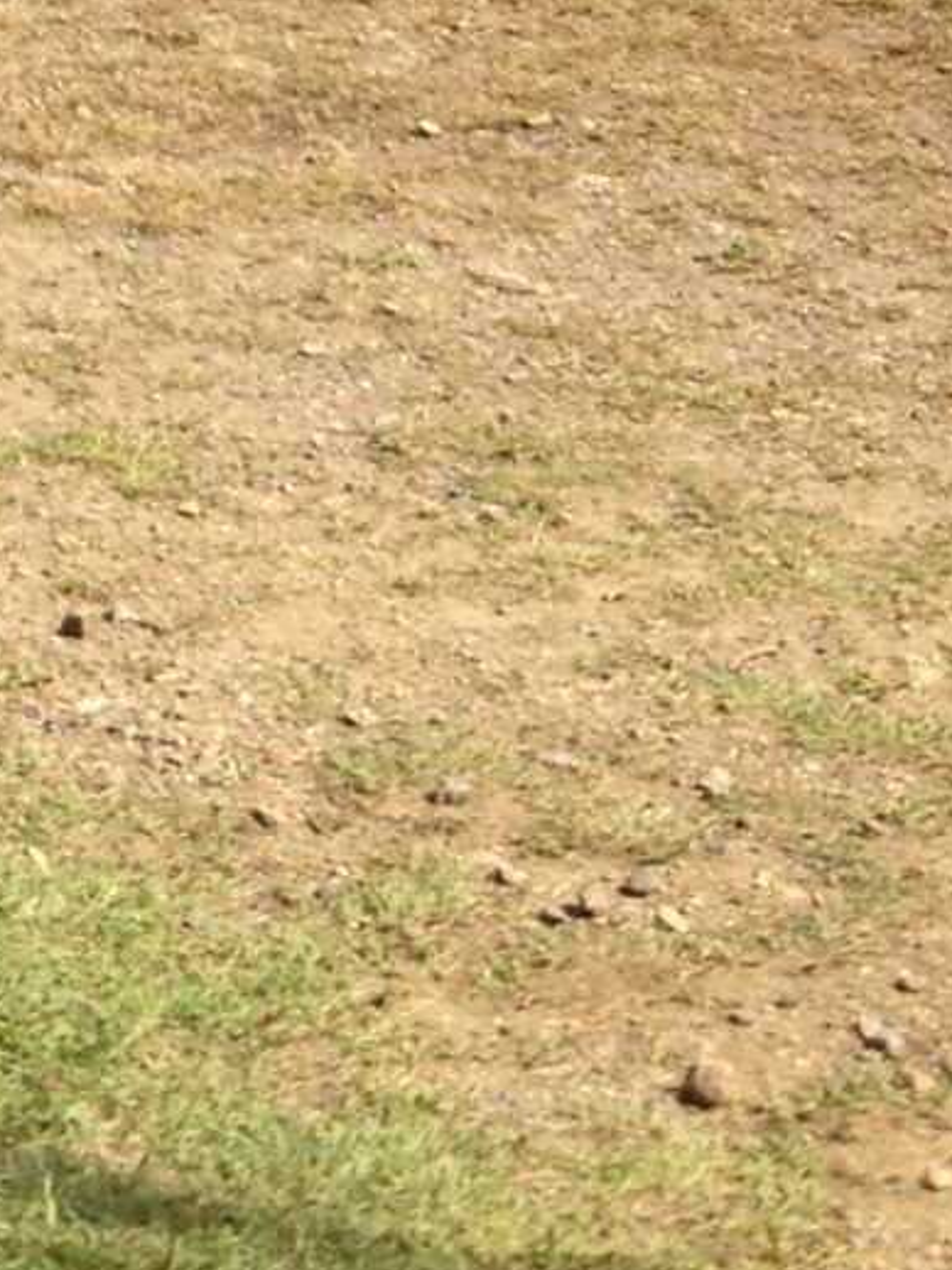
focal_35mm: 173
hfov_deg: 8.2
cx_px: -881
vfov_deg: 10.2
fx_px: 6349
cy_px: -1537
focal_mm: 4.28
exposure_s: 1/1042
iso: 50
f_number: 2.4
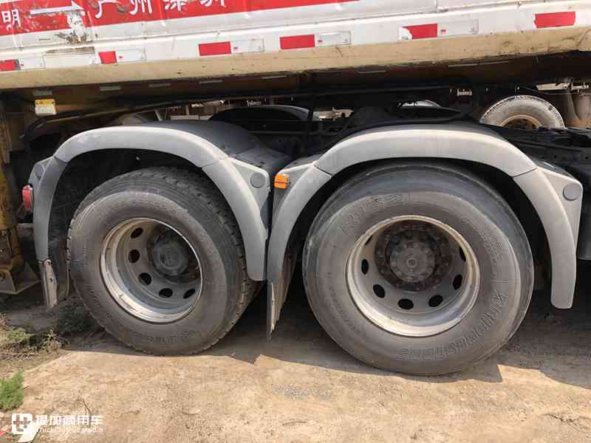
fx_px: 478
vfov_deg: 49.7
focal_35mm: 28
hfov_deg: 63.4
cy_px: 222
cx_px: 296
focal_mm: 4
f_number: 1.8
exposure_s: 1/695
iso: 20
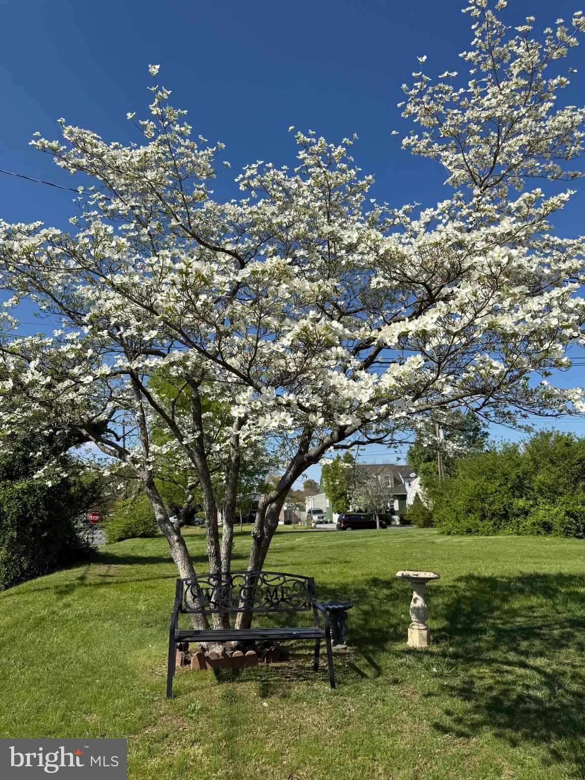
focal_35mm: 24
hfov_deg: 56.8
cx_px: 292
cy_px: 390
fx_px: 541
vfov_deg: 71.6
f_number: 1.78
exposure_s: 1/5319
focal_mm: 6.76
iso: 80
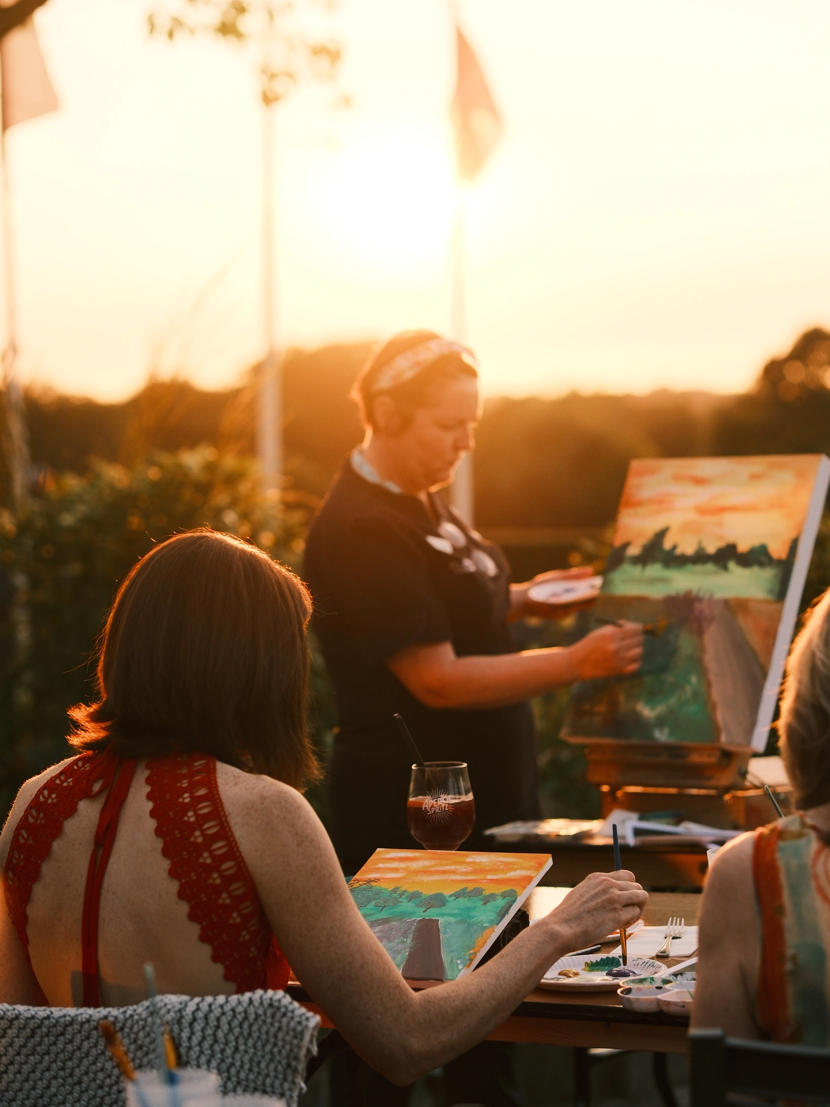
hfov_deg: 16.2
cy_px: 558
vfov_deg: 21.5
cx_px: 415
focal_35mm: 91
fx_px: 2909
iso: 640
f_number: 2
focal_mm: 56
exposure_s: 1/2500
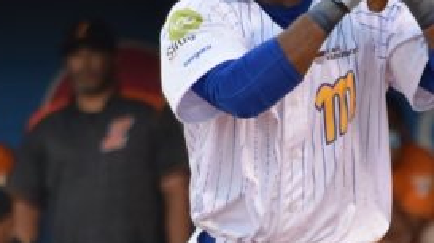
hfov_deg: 1.7
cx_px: 269
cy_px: 140
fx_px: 14901
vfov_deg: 0.9
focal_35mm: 1296
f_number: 5.6
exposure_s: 1/500
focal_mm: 300
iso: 2000
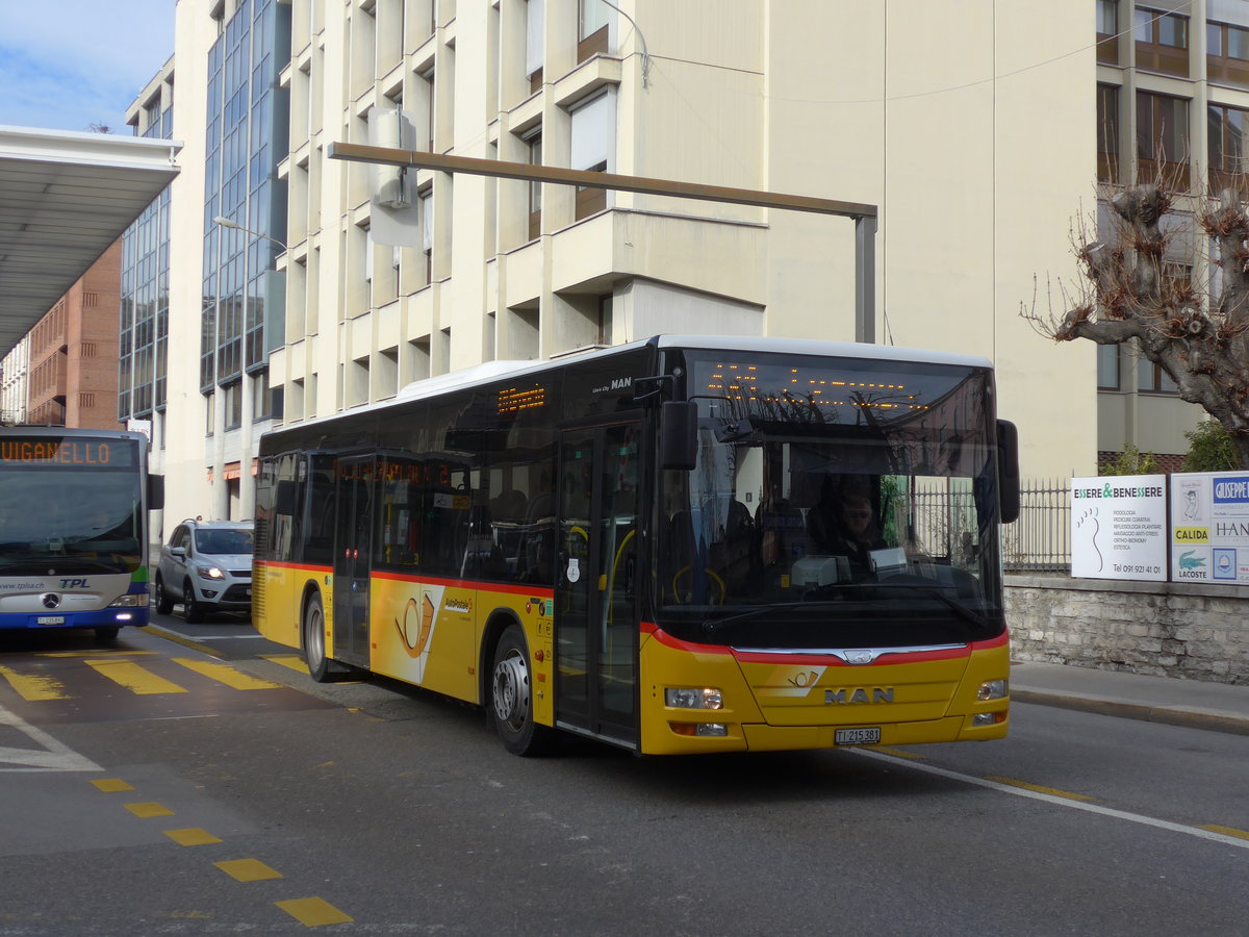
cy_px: 468
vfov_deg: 31.5
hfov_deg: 41.2
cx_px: 624
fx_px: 1660
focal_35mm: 46
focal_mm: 9.5
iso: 80
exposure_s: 1/1300
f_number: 3
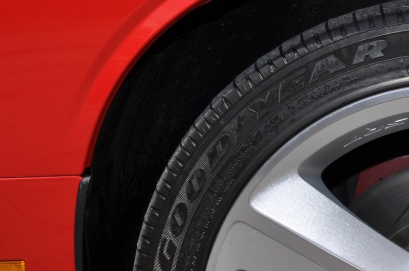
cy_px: 271
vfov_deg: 18.1
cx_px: 511
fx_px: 828
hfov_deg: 24.7
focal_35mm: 73
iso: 200
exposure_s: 1/200
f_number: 16
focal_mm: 18
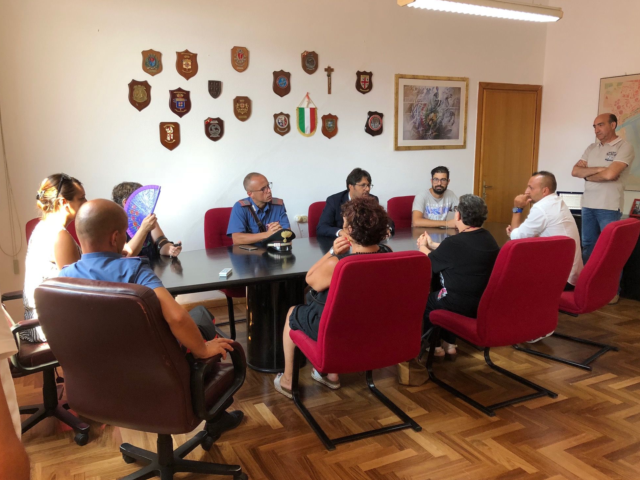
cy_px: 243
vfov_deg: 48.2
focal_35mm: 29
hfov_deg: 61.7
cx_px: 324
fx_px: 536
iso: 40
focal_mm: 3.99
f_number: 1.8
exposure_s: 1/33
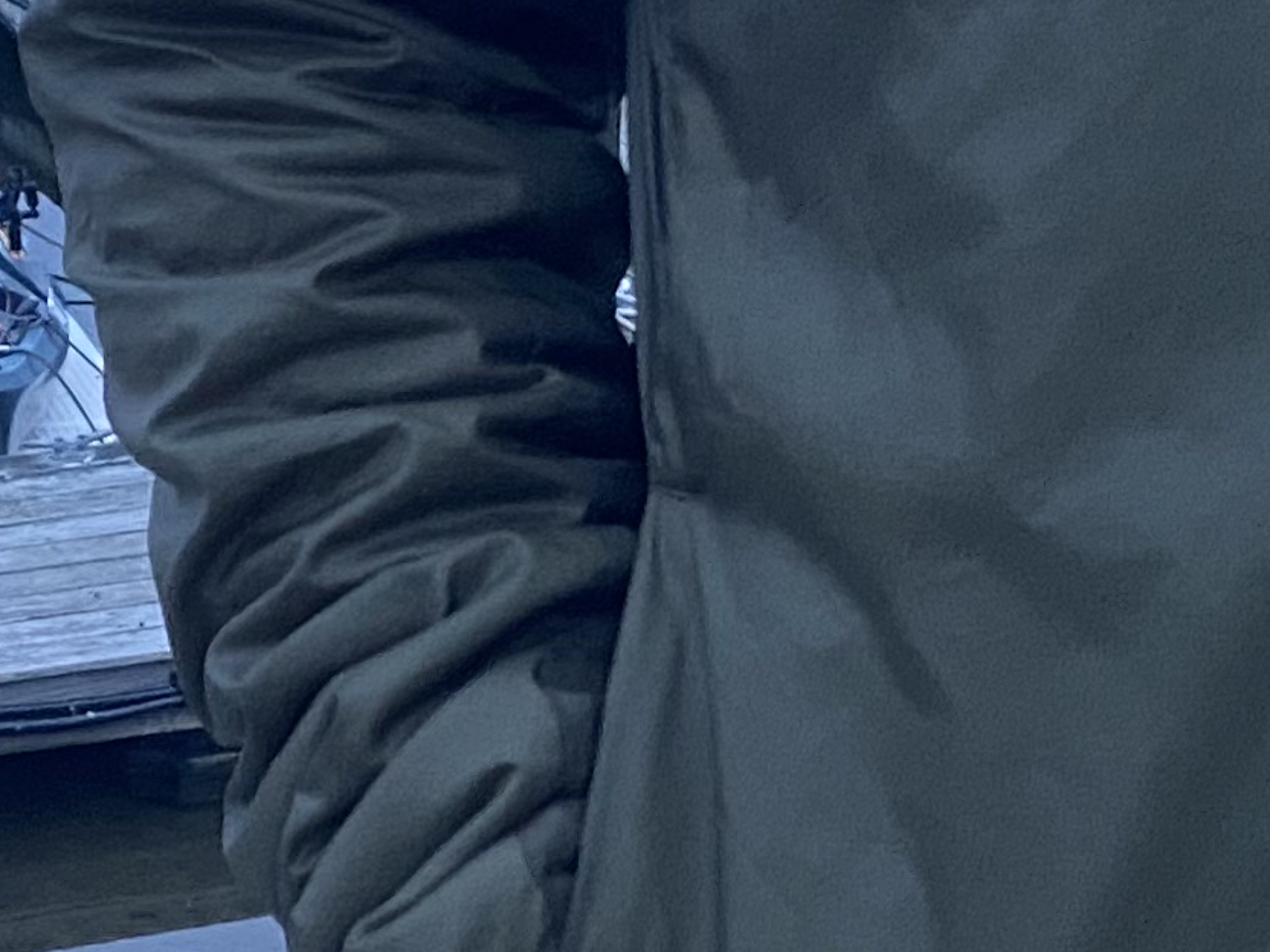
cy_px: 380
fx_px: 4623
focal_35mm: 126
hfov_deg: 15.3
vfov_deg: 11.8
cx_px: -44
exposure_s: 1/60
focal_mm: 4.25
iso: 320
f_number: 1.8
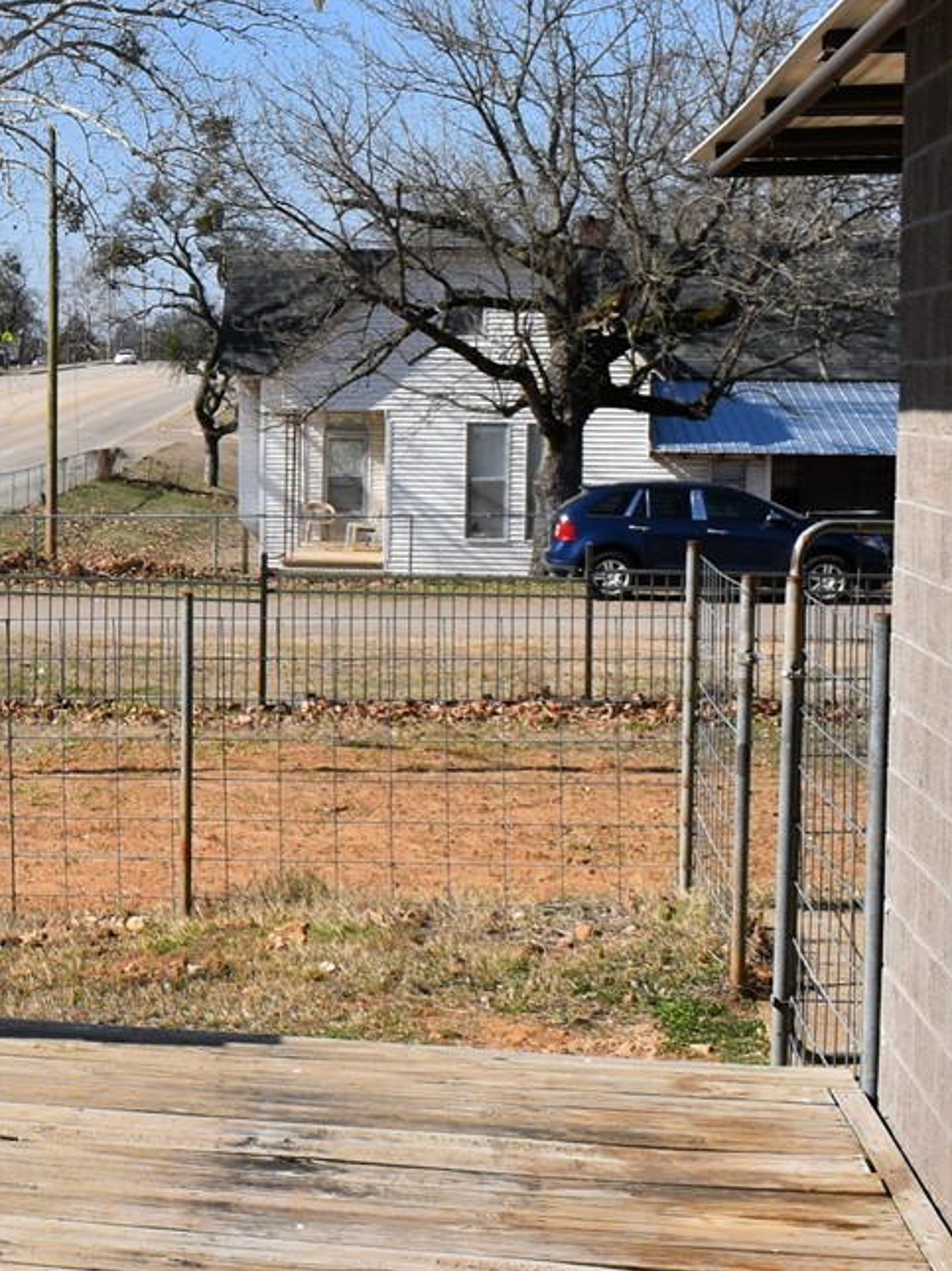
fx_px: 3010
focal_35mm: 82
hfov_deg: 16.6
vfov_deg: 23.8
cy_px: 470
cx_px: -392
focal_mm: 18
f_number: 11
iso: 200
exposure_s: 1/500
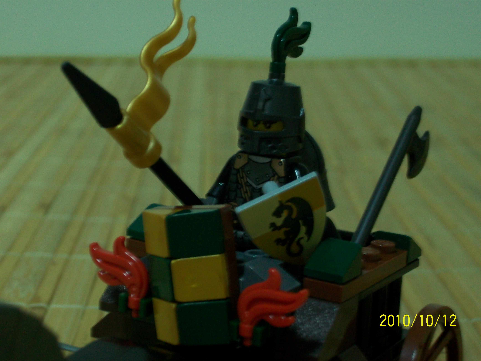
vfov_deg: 18.0
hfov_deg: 23.8
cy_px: 180
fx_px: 1139
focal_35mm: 82
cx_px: 240
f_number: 4.6
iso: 160
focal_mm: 13.7
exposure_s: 1/8
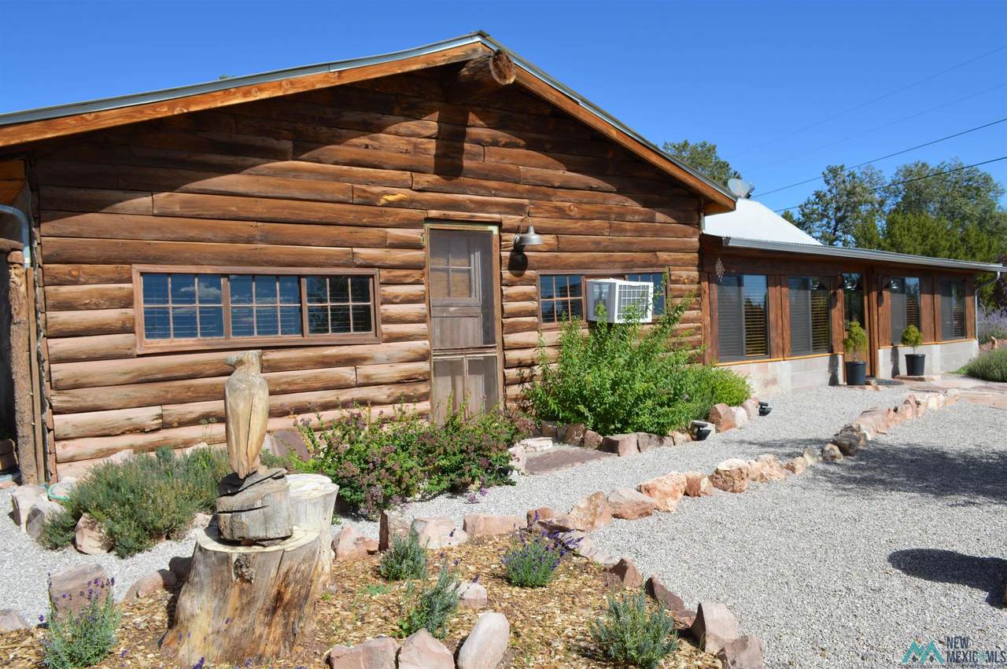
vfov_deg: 47.8
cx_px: 504
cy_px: 334
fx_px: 755
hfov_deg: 67.4
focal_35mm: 27
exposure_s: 1/250
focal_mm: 18
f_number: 8
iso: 100
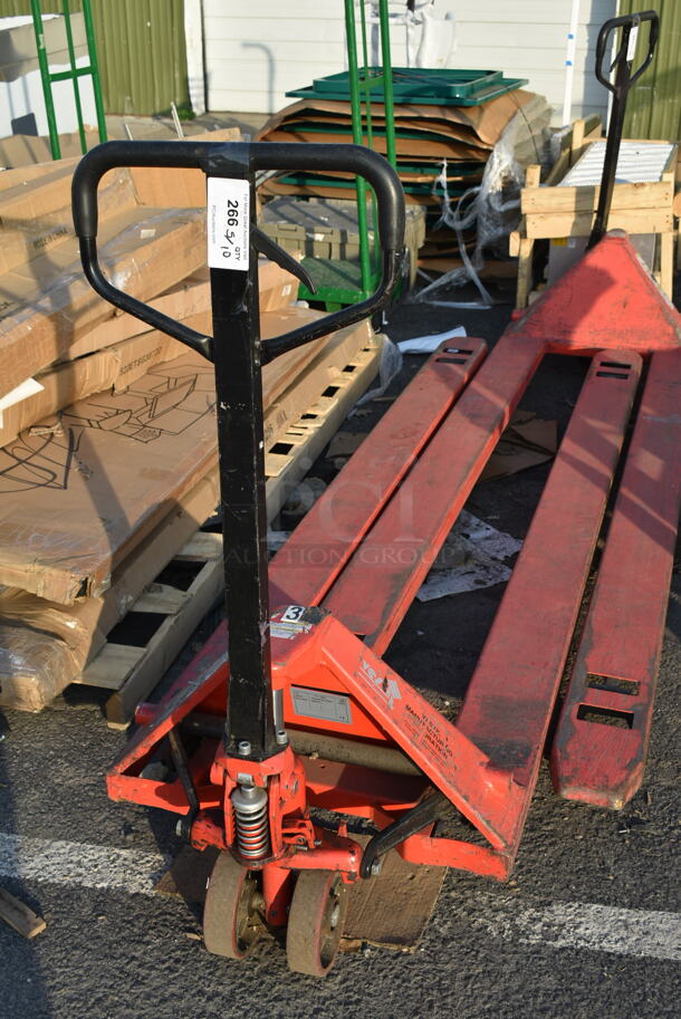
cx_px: 340
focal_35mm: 42
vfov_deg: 46.4
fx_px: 1190
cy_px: 510
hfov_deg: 31.9
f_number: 7.1
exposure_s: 1/200
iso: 100
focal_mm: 28
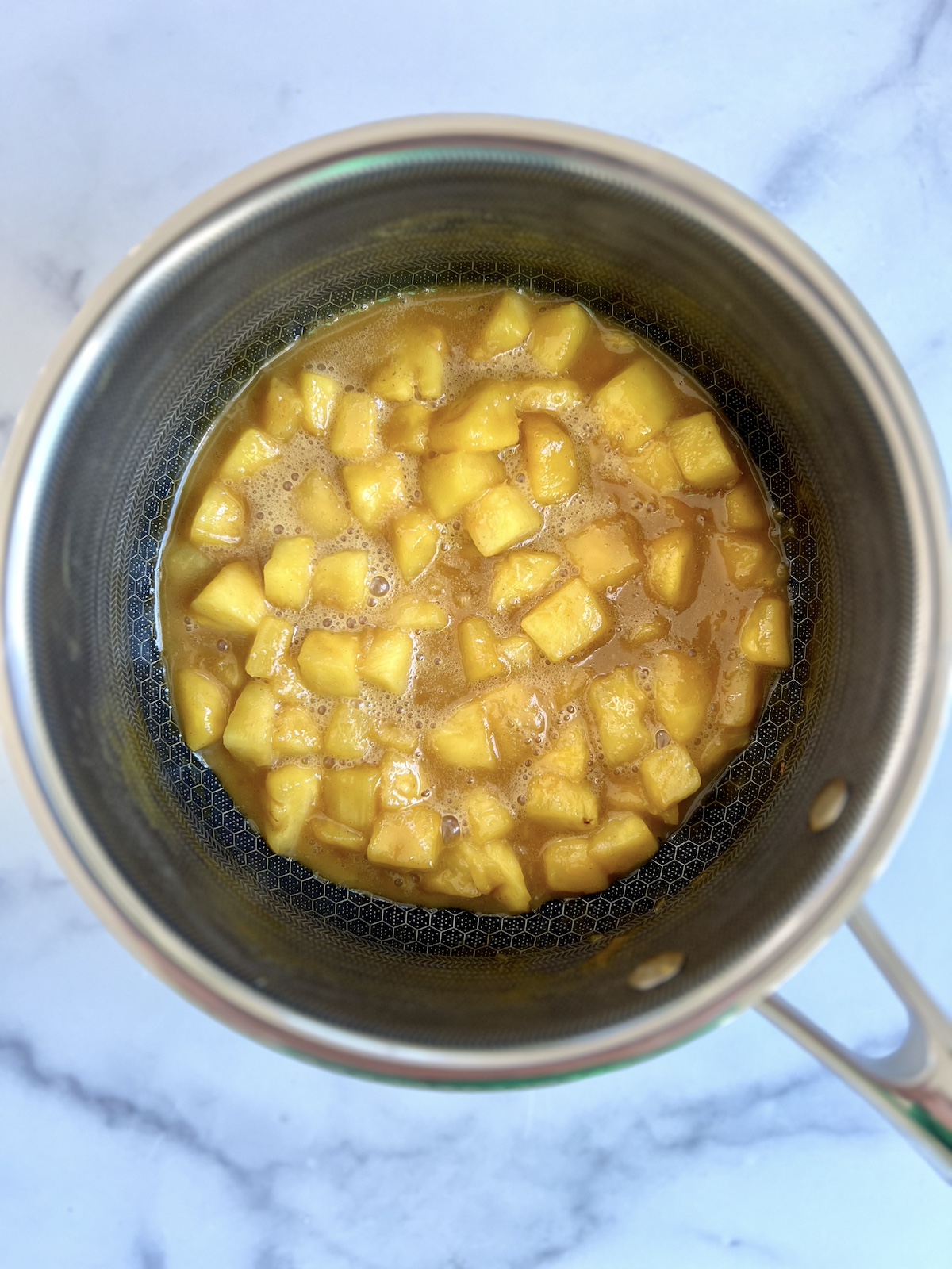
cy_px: 634
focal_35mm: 26
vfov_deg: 67.3
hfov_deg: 53.1
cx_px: 476
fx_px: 953
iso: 100
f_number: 1.5
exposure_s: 1/121
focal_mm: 5.7
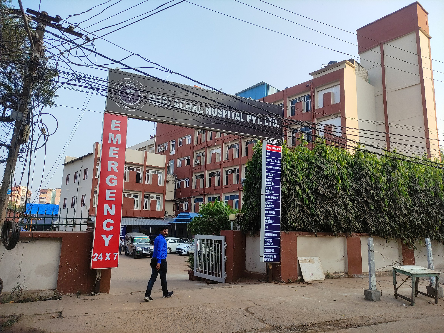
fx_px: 321
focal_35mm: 25
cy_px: 166
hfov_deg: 69.4
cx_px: 222
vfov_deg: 54.9
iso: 100
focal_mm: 5.43
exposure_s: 1/644
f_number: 1.89
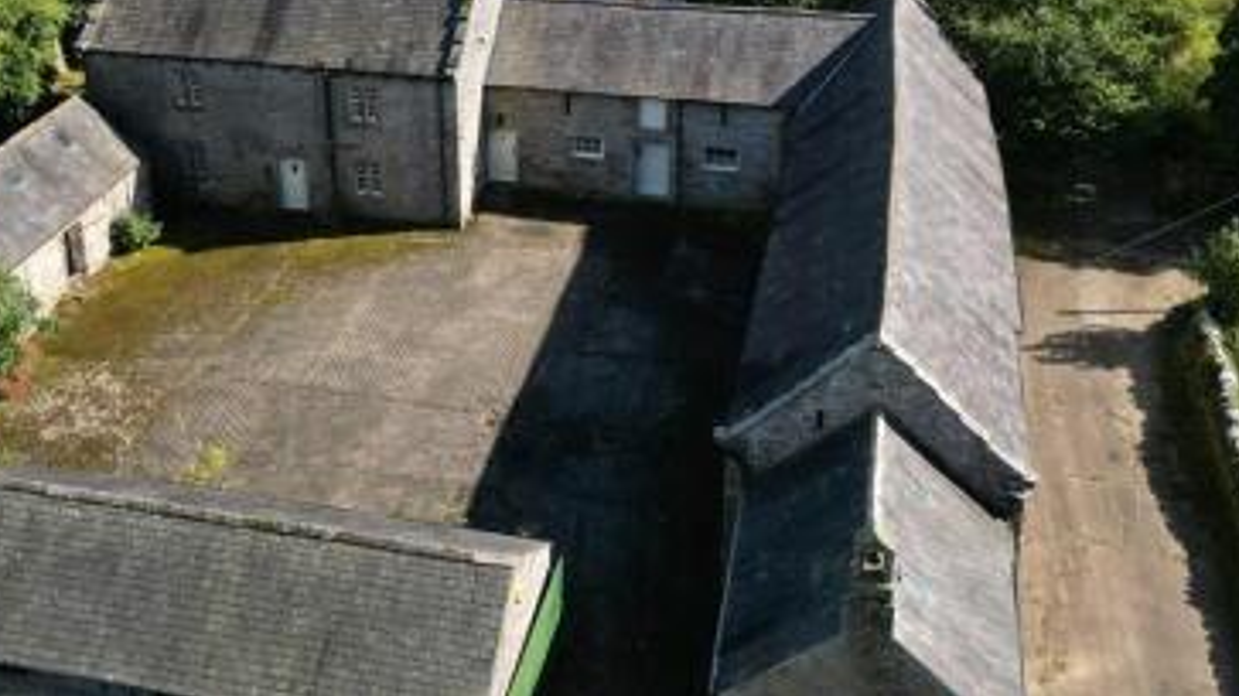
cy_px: -43
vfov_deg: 26.4
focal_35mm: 42
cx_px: 561
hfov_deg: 48.3
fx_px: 1380
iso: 110
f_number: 1.7
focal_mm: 6.72
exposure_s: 1/2000
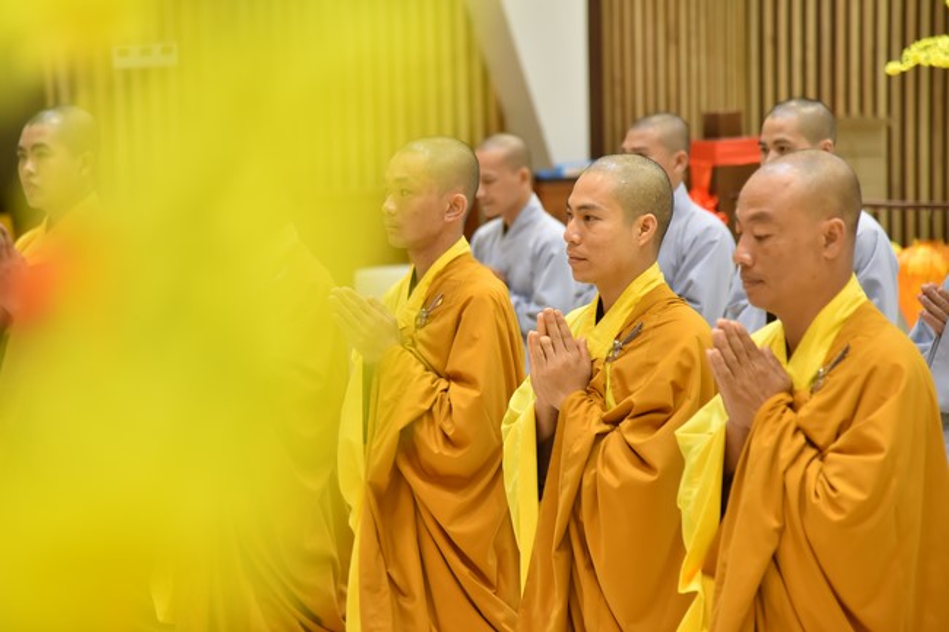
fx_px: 3162
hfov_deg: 17.1
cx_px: 474
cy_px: 316
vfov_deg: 11.4
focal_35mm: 120
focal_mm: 120
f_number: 4
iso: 1000
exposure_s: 1/80
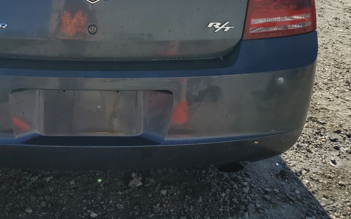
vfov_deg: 26.7
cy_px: 34
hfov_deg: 41.1
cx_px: 76
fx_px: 450
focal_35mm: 47
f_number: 1.5
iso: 50
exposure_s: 1/3333
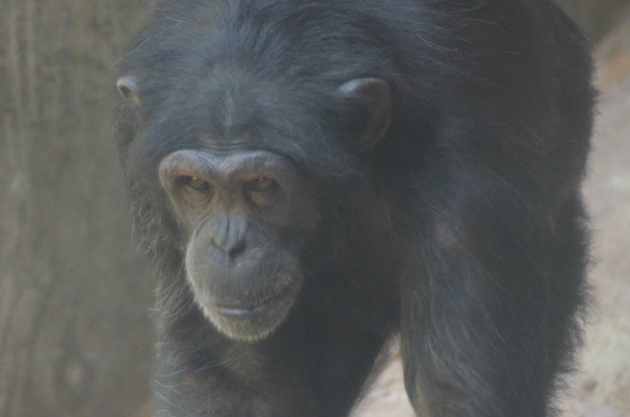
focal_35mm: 519
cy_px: 267
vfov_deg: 2.6
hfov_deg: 4.0
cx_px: 241
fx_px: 9063
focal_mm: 240
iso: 3200
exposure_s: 1/500
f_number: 5
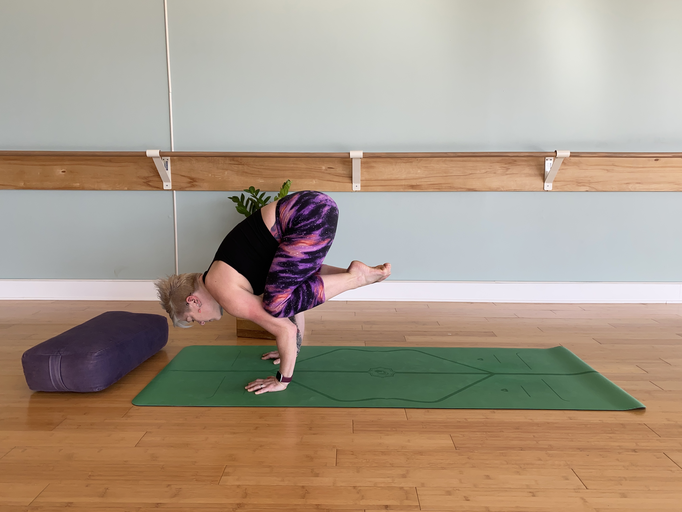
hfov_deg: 67.3
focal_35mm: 26
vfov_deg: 53.1
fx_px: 512
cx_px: 341
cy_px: 256
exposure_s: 1/338
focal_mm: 4.25
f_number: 1.8
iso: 32
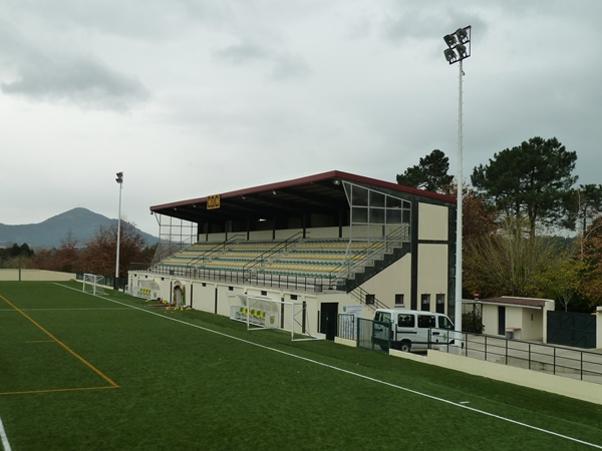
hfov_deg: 46.8
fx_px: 696
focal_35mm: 40
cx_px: 301
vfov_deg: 36.0
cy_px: 226
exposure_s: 1/160
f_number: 4
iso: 125
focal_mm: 6.5
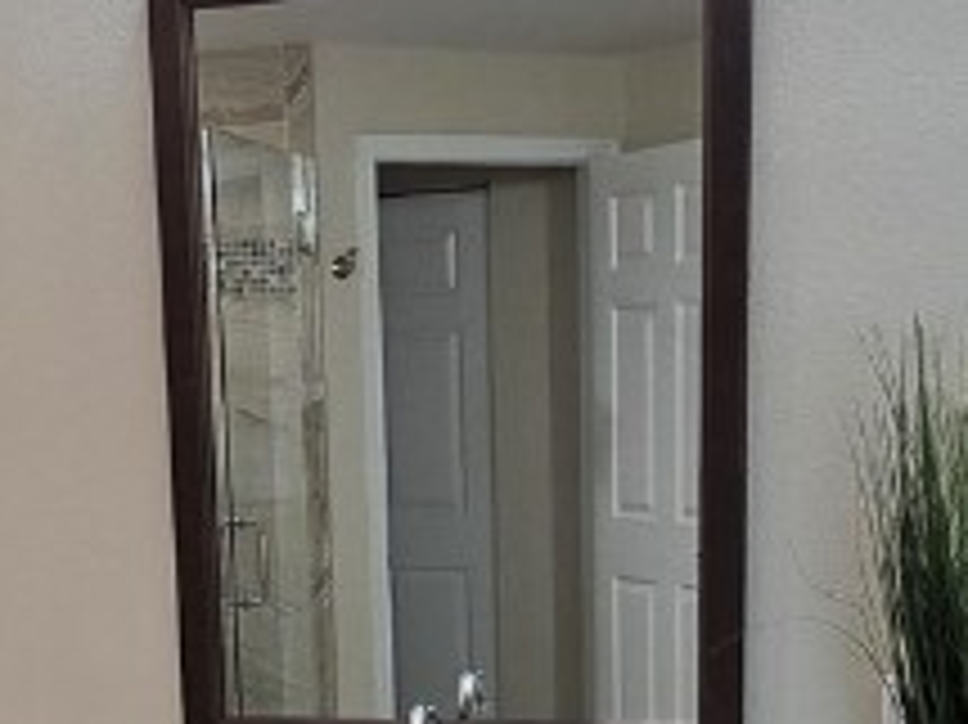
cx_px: 270
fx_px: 1733
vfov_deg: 22.5
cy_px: 755
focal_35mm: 62
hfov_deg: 30.8
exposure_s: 1/60
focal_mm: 2.2
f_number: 2.2
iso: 100
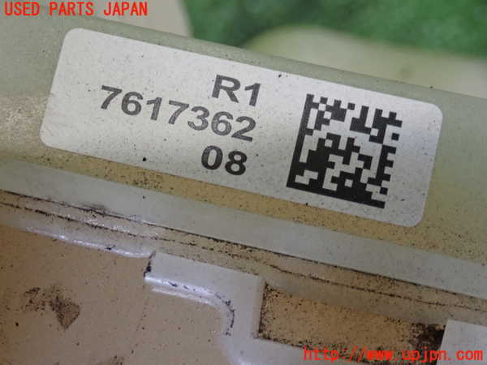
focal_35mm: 67
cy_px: 182
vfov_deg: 21.9
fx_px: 943
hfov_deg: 29.0
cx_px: 244
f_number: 3.8
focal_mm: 11.88
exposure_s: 1/50
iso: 800
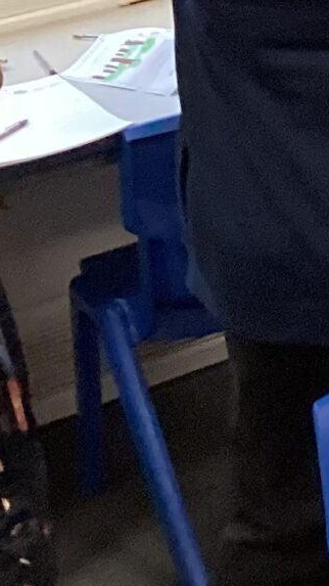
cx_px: 1132
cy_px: -16
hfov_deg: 6.9
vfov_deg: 14.0
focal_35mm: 151
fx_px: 2344
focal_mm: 3.3
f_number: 2.4
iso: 160
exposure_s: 1/60
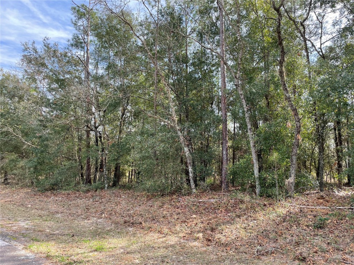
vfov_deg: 53.1
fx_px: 266
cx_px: 177
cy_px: 132
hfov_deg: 67.3
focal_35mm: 26
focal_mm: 4.2
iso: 32
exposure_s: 1/569
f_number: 1.6
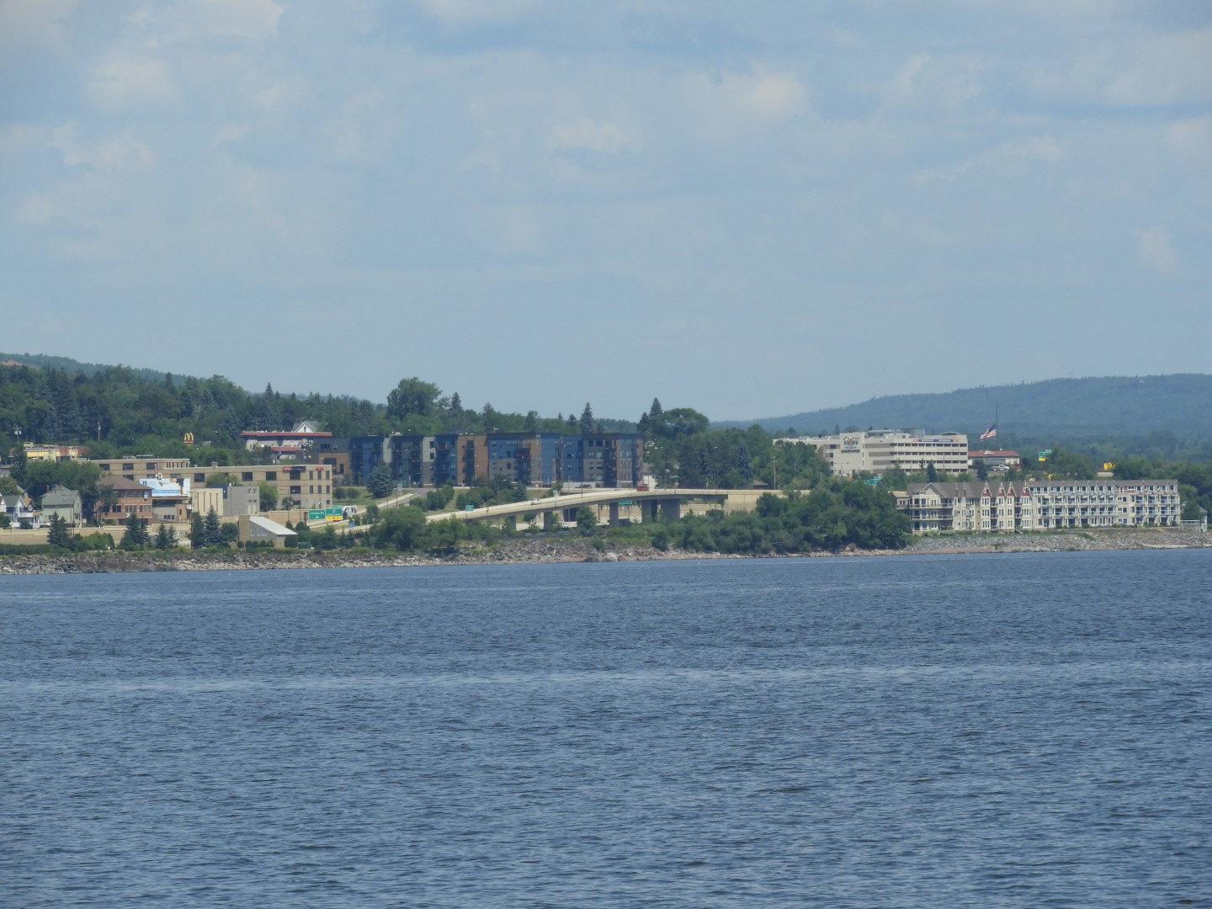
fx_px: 11554
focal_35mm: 330
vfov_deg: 4.5
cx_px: 606
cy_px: 454
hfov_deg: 6.0
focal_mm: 59.1
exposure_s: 1/640
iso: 100
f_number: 5.5
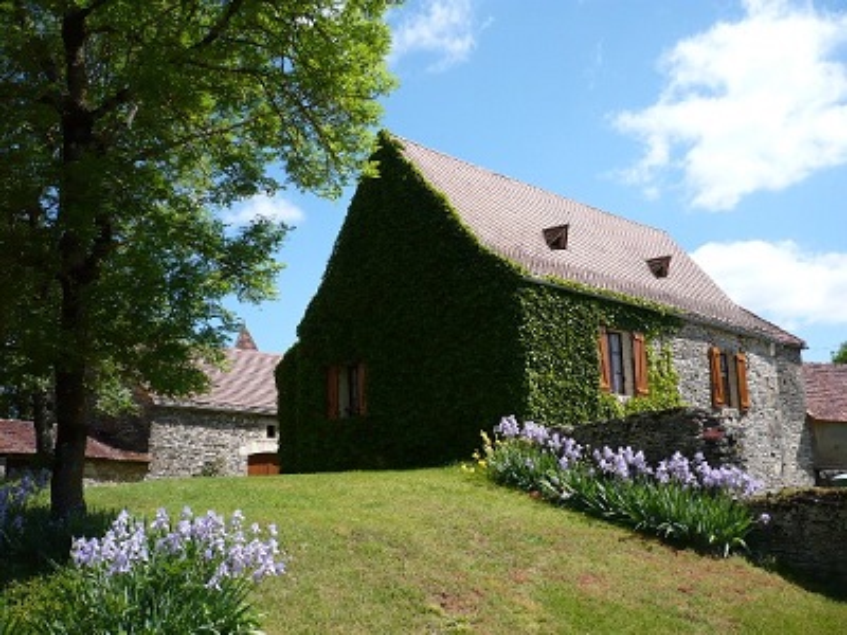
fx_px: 856
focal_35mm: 35
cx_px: 424
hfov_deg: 52.6
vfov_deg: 40.7
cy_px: 318
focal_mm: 5.8
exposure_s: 1/1000
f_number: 2.8
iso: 100
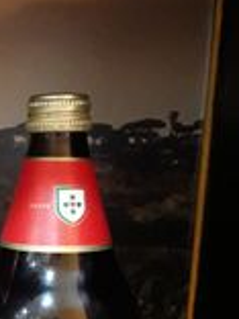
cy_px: 347
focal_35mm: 74
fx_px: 681
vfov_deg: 24.6
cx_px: -18
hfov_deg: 19.2
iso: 500
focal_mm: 3.6
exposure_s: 1/20
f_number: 1.9
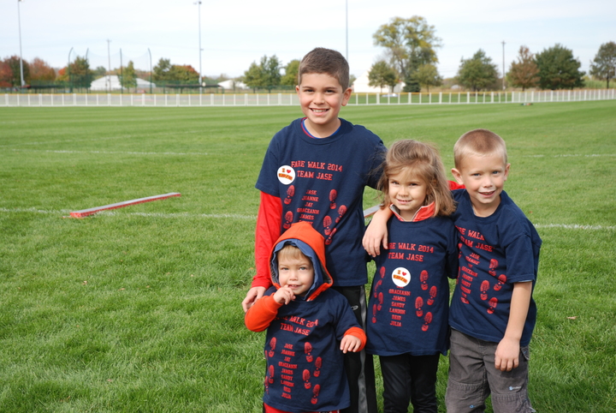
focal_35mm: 69
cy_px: 206
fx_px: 1182
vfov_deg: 19.8
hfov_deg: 29.2
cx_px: 308
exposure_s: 1/160
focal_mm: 46
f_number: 6.3
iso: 100
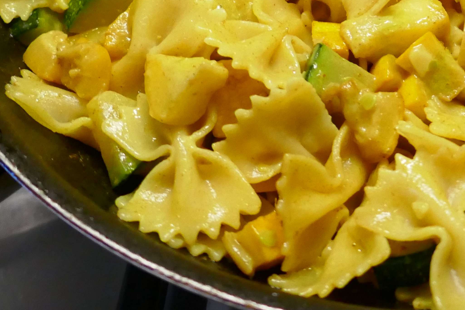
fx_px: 865
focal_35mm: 67
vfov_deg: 19.1
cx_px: 433
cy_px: -65
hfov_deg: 28.7
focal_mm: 9.1
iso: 1600
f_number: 2.8
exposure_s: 1/50
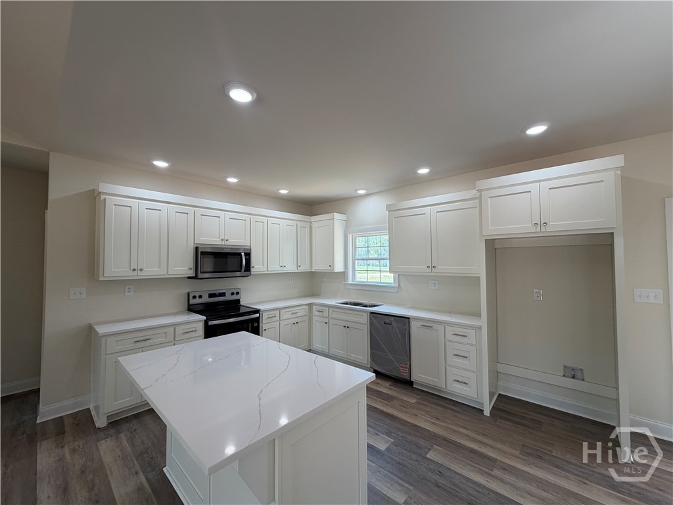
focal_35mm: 14
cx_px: 336
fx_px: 272
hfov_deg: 102.1
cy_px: 252
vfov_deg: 85.7
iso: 80
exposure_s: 1/120
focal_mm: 2.22
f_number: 2.2
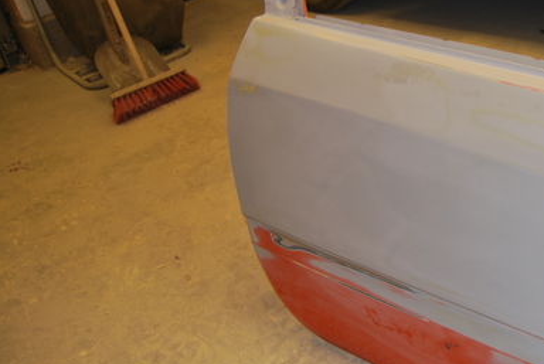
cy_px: 163
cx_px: 452
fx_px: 681
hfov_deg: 41.3
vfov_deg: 29.9
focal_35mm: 45
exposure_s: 1/60
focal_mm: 18
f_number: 3.5
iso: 200
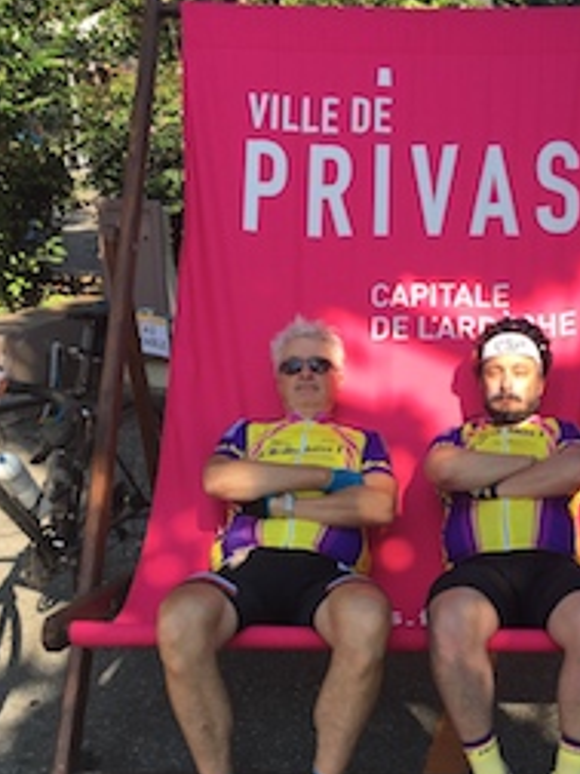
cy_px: 547
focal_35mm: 46
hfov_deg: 31.1
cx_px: 411
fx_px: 1028
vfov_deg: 40.5
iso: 25
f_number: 2.2
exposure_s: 1/557
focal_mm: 4.15
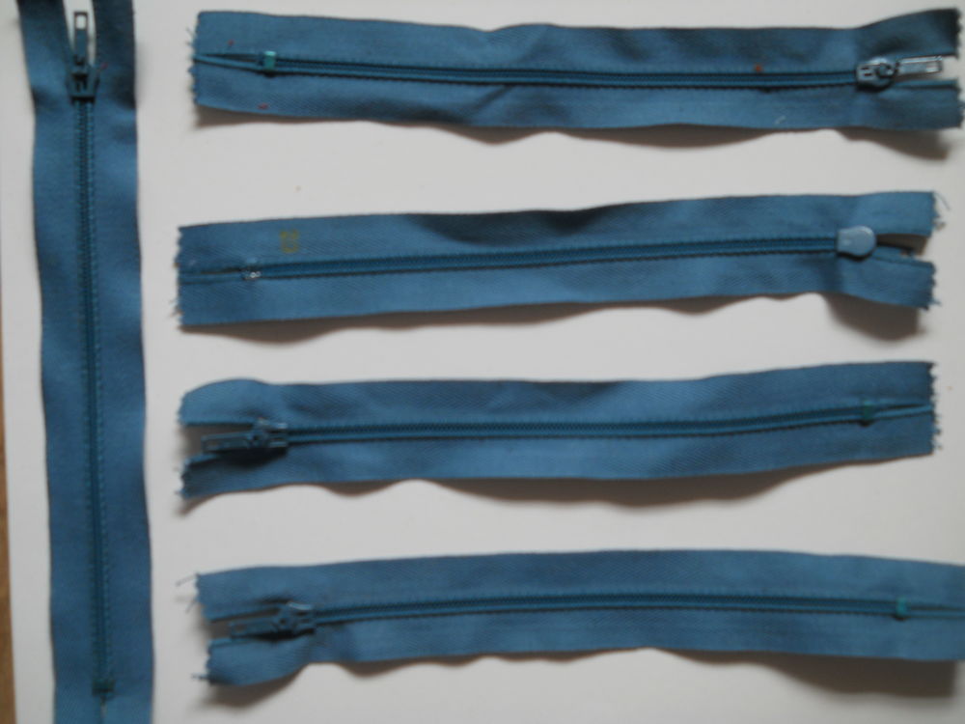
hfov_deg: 45.8
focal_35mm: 41
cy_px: 362
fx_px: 1143
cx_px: 482
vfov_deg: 35.1
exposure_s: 1/40
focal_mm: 6.72
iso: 80
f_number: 3.1
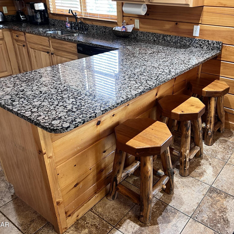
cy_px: 117
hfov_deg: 52.1
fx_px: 237
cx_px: 142
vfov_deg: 52.5
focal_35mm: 31
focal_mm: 5.7
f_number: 1.5
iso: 160
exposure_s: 1/60
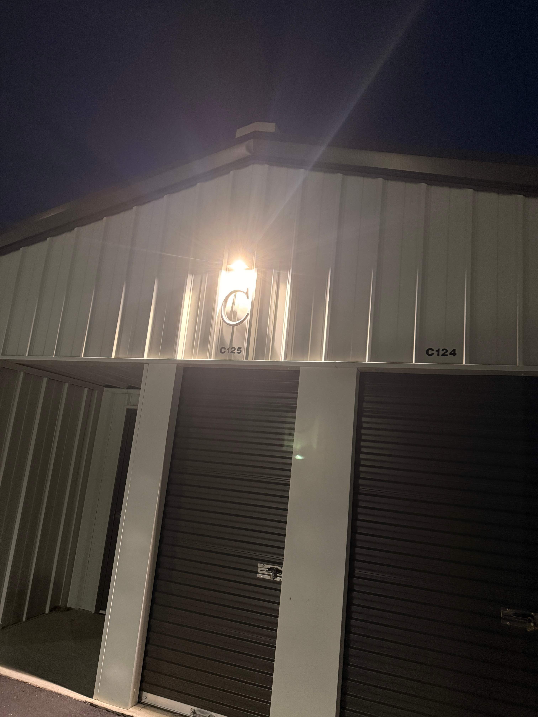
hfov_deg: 56.8
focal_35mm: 24
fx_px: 497
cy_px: 358
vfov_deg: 71.6
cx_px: 269
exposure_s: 1/30
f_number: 1.78
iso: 800
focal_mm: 6.76
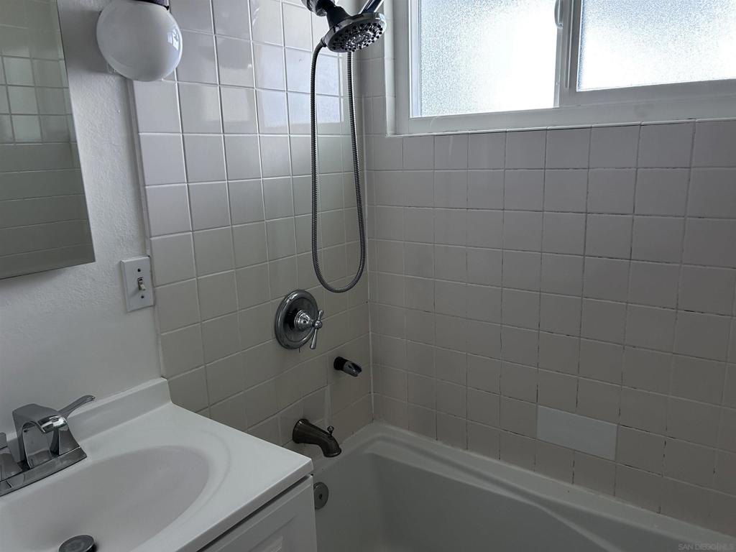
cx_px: 368
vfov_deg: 53.1
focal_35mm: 26
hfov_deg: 67.3
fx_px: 553
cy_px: 276
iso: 125
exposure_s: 1/121
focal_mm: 5.7
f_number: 1.5
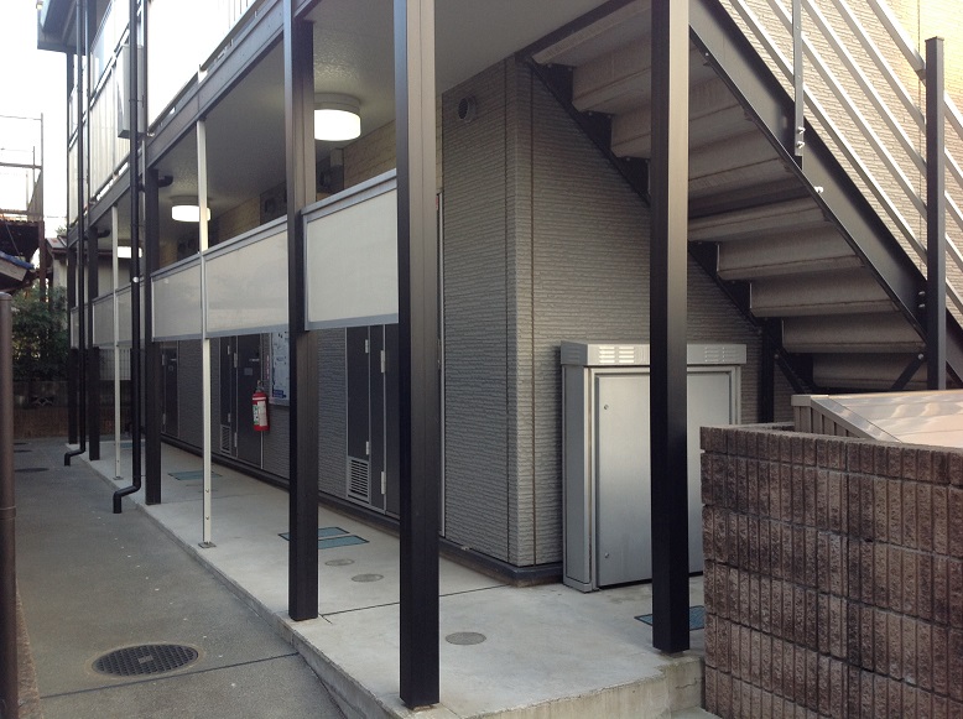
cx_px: 482
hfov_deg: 52.7
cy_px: 360
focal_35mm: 35
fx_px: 972
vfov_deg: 40.6
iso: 50
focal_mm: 4.28
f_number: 2.4
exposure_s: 1/60
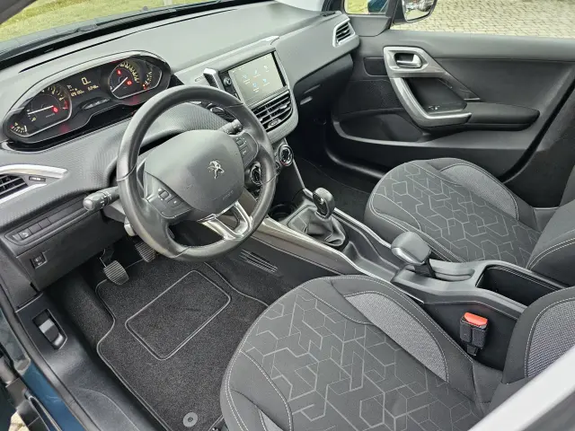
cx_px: 288
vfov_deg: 58.9
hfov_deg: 73.9
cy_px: 216
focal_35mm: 23
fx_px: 382
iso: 640
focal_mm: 6.3
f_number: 1.7
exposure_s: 1/100
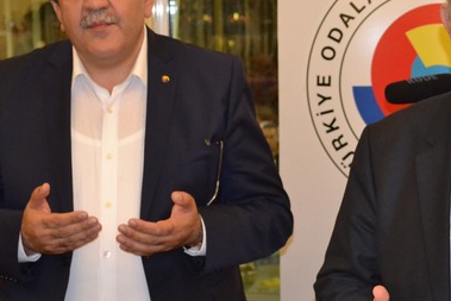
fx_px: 1328
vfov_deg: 12.9
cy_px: 137
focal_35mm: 106
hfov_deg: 19.2
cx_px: 307
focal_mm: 40
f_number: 5.3
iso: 2800
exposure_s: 1/60
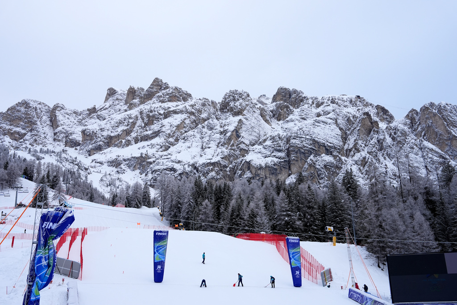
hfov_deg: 43.6
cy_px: 152
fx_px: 571
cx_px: 228
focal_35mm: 45
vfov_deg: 29.9
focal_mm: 45
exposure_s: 1/1250
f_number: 5.6
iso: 800
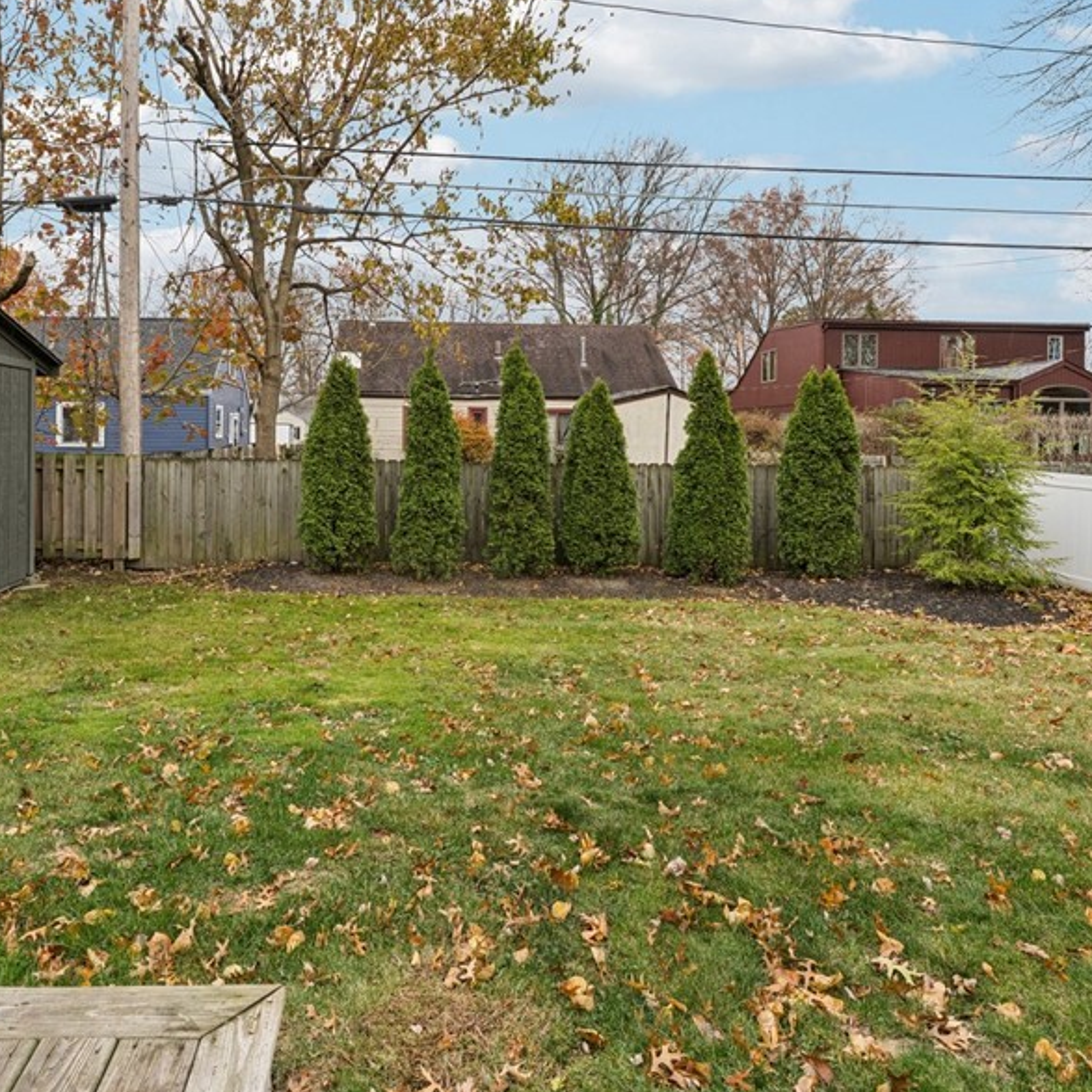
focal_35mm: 22
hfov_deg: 68.7
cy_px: 438
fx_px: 785
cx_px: 419
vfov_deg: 68.9
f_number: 8
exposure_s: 1/100
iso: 200
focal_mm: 14
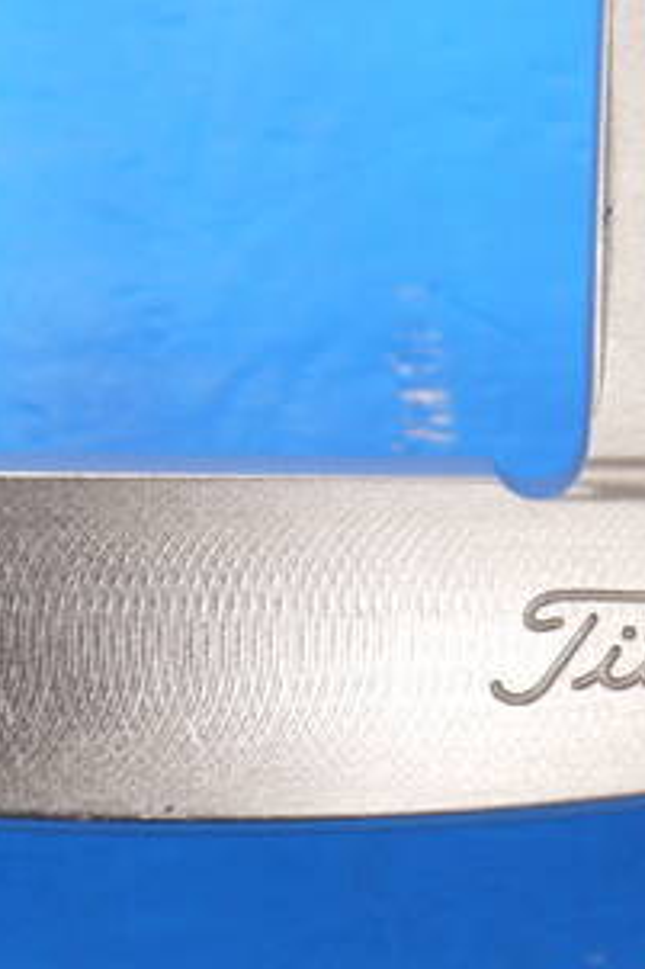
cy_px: 635
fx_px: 4977
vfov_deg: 11.1
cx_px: 83
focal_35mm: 185
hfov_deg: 7.4
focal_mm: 42
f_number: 5.6
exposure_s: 1/80
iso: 640
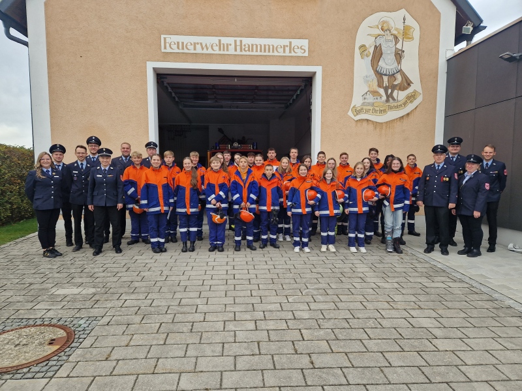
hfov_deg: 73.9
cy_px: 196
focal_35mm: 23
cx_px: 261
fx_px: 347
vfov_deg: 58.9
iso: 50
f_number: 1.8
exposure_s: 1/180
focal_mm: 5.4
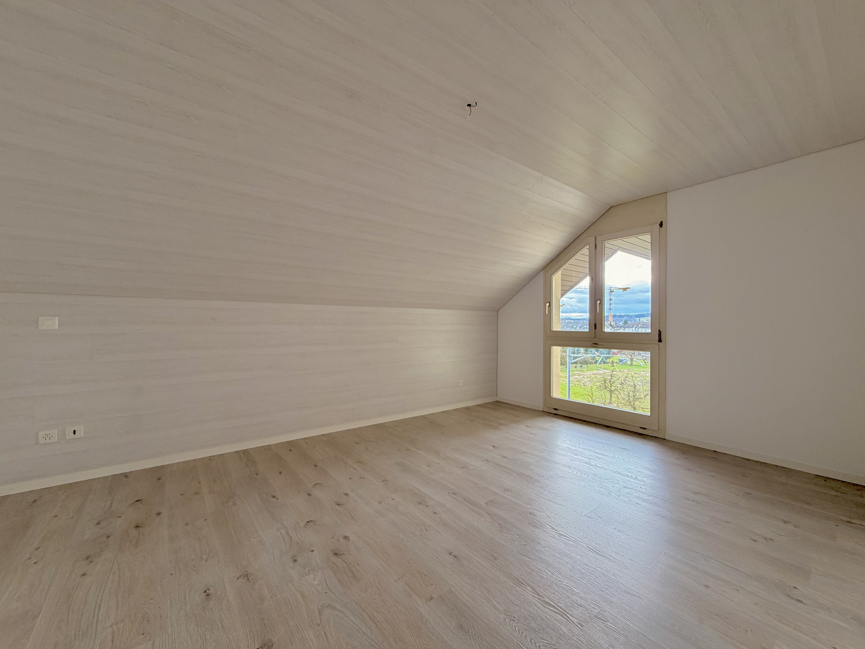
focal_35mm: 14
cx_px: 432
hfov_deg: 102.1
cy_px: 324
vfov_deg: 85.7
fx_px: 350
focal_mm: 2.22
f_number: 2.2
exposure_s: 1/121
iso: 160
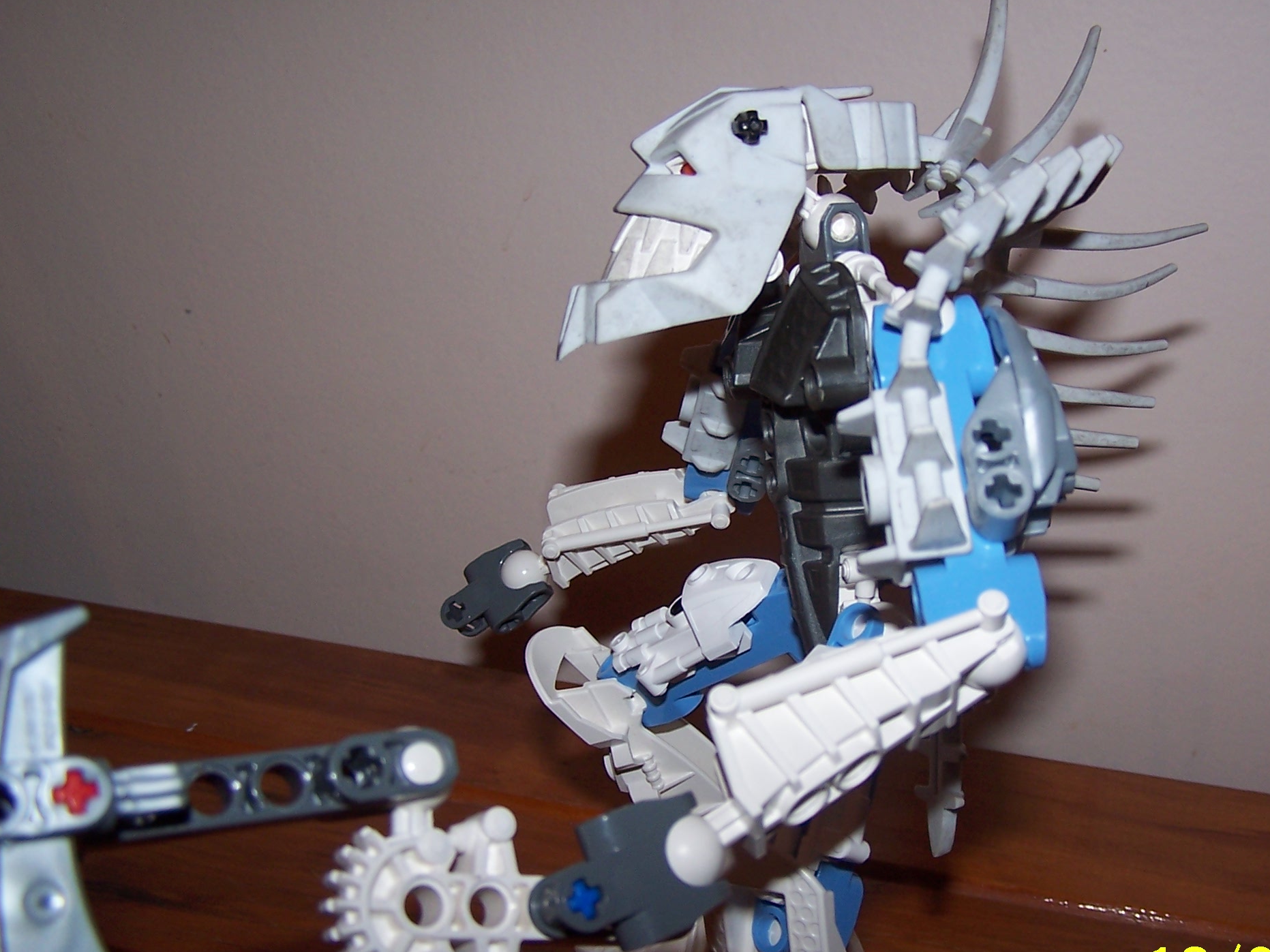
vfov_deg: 30.8
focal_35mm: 47
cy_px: 529
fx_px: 1724
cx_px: 776
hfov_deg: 40.2
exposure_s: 1/60
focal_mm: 6.3
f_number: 2.8
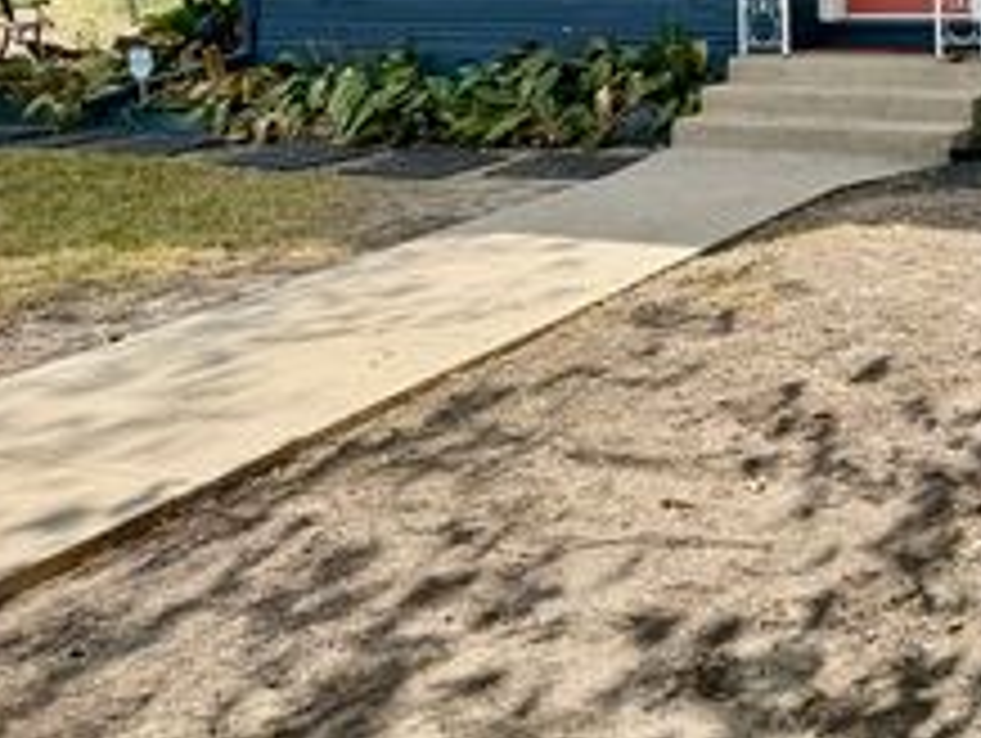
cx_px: 1040
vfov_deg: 24.6
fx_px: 1560
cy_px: -101
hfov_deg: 31.5
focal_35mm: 55
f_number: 1.78
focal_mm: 6.76
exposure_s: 1/1767
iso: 80
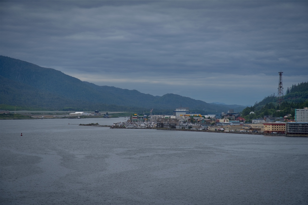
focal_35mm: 120
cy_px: 102
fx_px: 1027
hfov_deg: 17.1
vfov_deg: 11.4
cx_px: 154
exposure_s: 1/320
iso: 100
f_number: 9
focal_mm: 120
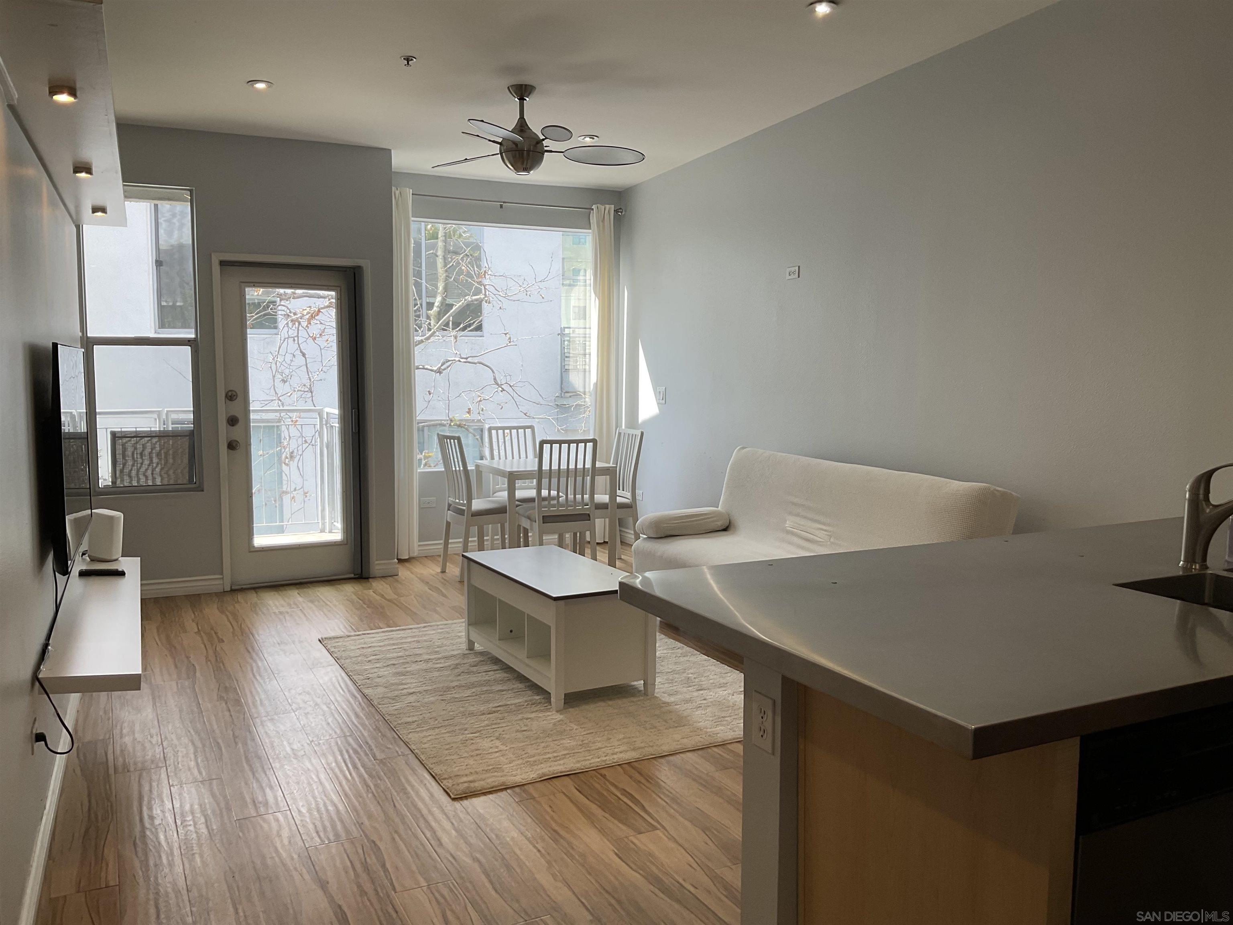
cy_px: 462
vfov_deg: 48.2
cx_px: 616
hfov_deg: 61.7
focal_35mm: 29
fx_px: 1033
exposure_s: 1/120
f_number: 1.8
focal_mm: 3
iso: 25
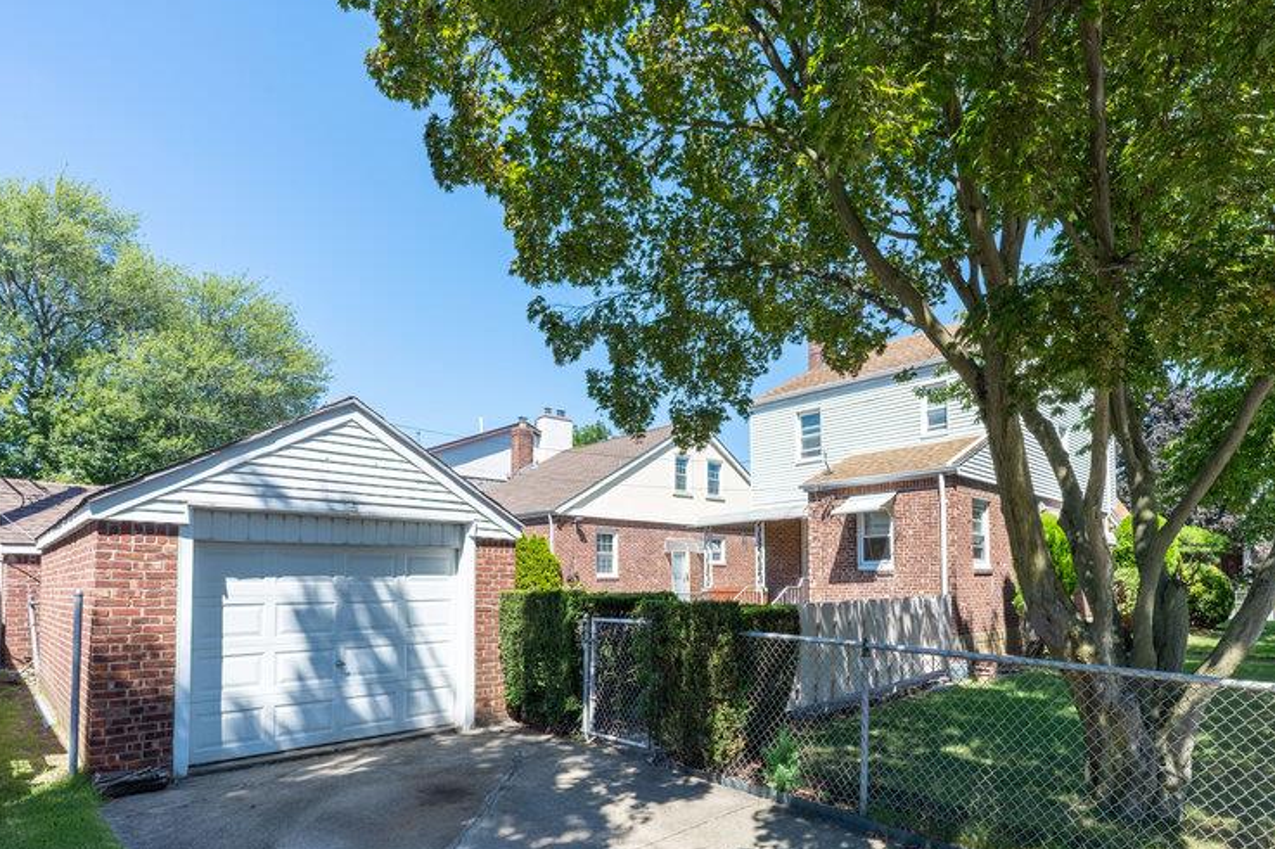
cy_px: 549
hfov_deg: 86.0
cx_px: 754
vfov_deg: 63.3
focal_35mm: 19
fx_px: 673
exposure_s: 1/2000
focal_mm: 14
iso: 400
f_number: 8
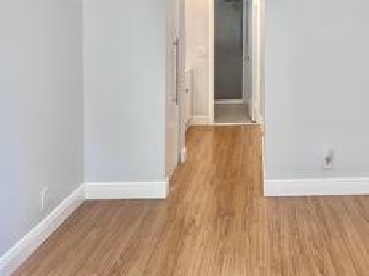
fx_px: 479
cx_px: 292
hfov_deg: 40.5
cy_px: 51
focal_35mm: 45
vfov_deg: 31.2
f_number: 1.5
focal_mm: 5.7
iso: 40
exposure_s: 1/120
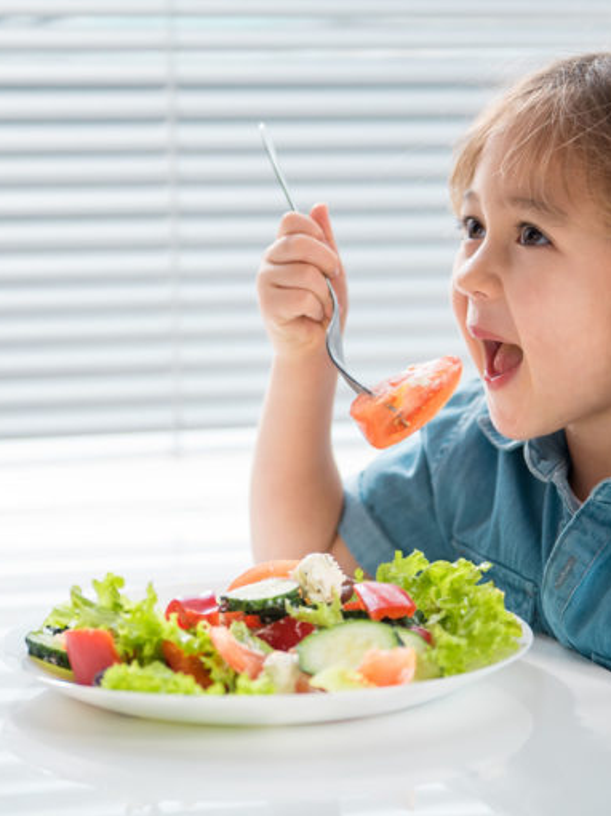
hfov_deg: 17.0
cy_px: 407
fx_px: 2049
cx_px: 312
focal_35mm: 87
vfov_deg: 22.5
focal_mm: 60
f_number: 2.8
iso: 400
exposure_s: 1/100
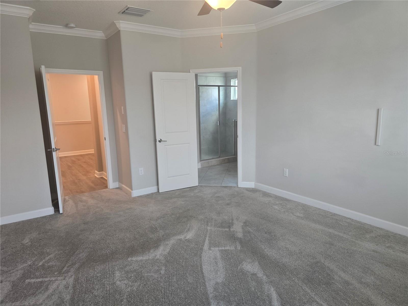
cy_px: 153
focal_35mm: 23
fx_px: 271
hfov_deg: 73.9
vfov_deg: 58.9
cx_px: 204
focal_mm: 6.3
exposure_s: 1/120
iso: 320
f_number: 1.7
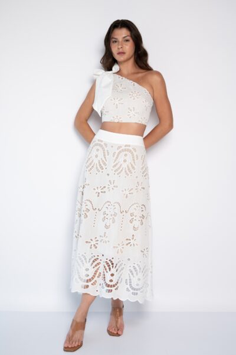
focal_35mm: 46
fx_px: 453
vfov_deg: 42.8
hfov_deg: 29.2
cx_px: 118
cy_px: 178
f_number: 4.5
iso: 320
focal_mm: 46
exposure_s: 1/160
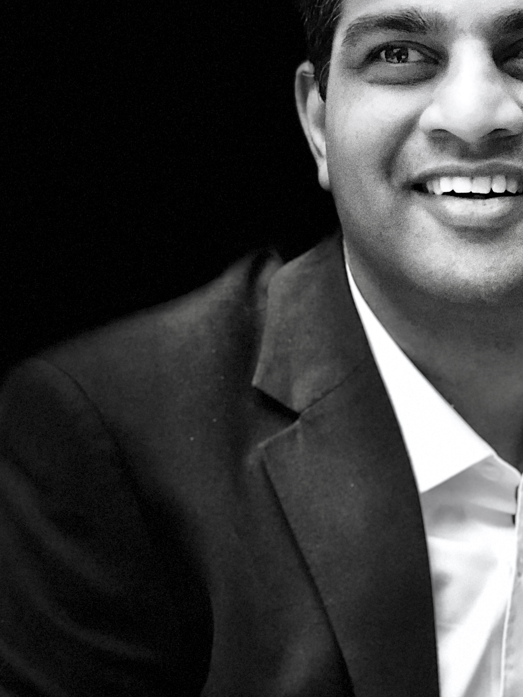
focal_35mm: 105
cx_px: 430
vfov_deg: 18.7
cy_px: 327
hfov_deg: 14.0
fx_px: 2115
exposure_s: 1/33
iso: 640
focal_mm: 6.6
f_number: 2.8
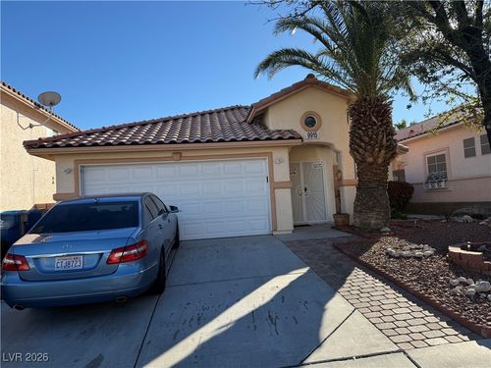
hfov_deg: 71.6
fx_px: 340
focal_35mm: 24
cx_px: 246
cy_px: 184
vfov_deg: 56.8
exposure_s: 1/2445
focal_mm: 6.76
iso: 80
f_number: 1.78
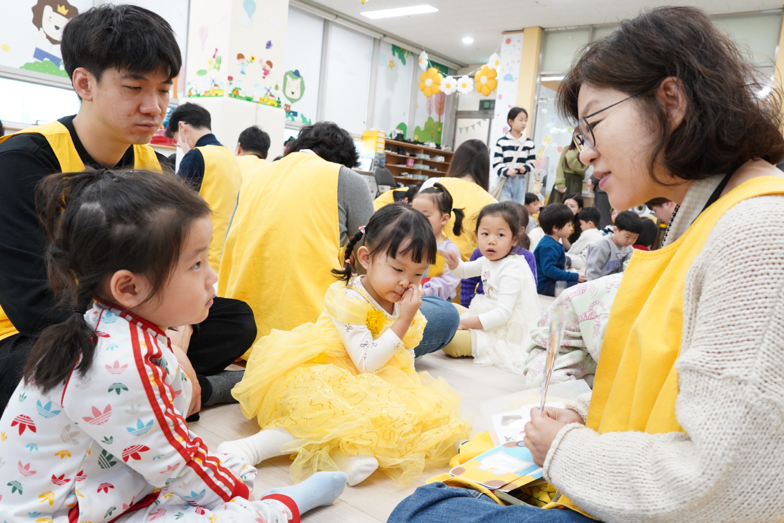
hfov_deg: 65.5
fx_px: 610
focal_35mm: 28
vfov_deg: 46.4
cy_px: 262
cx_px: 392
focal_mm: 28
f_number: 7.1
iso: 2500
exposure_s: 1/40
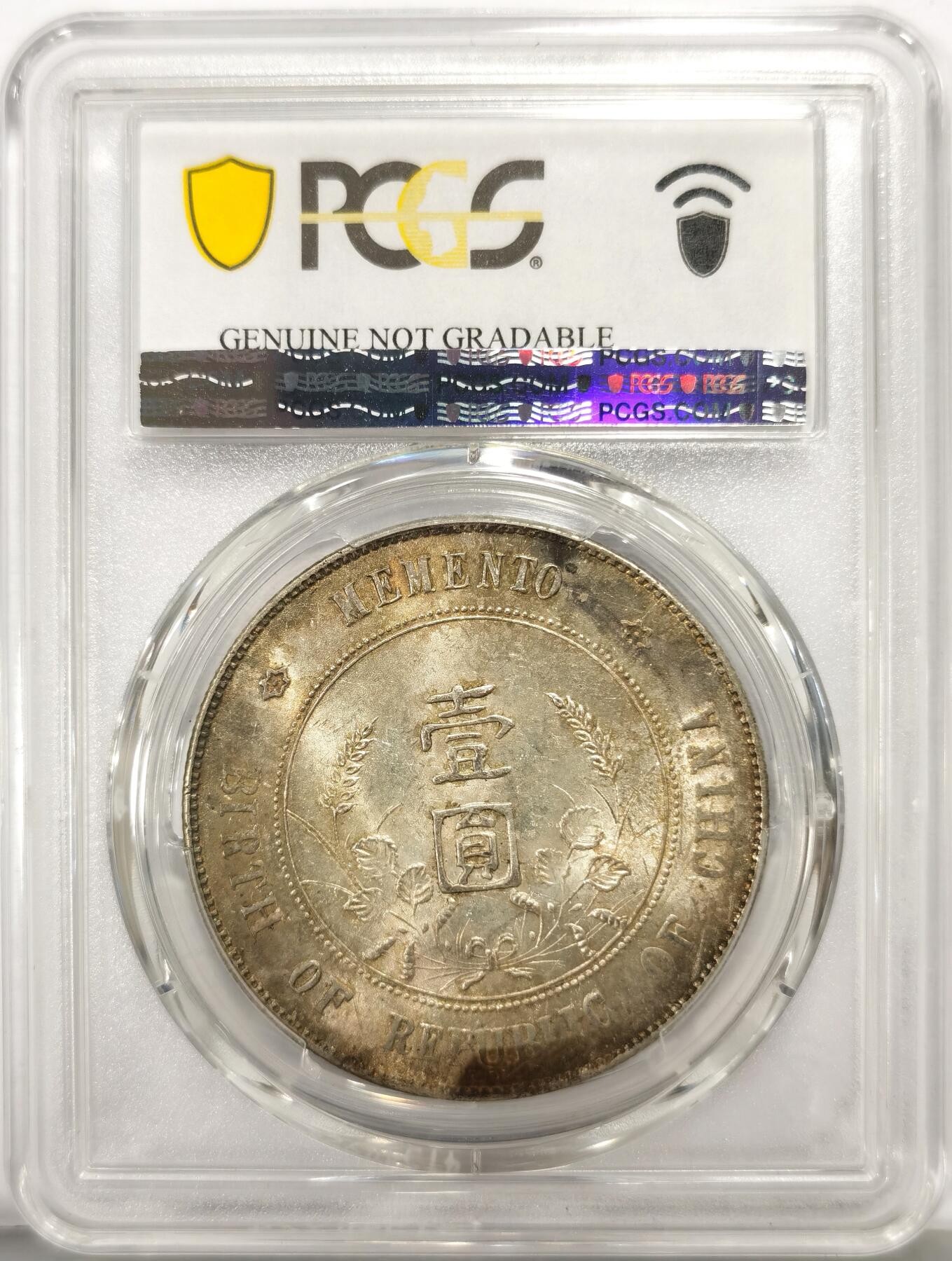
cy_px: 630
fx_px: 1972
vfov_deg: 35.5
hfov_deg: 27.1
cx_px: 476
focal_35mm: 54
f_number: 16
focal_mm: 5.56
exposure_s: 1/100
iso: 125
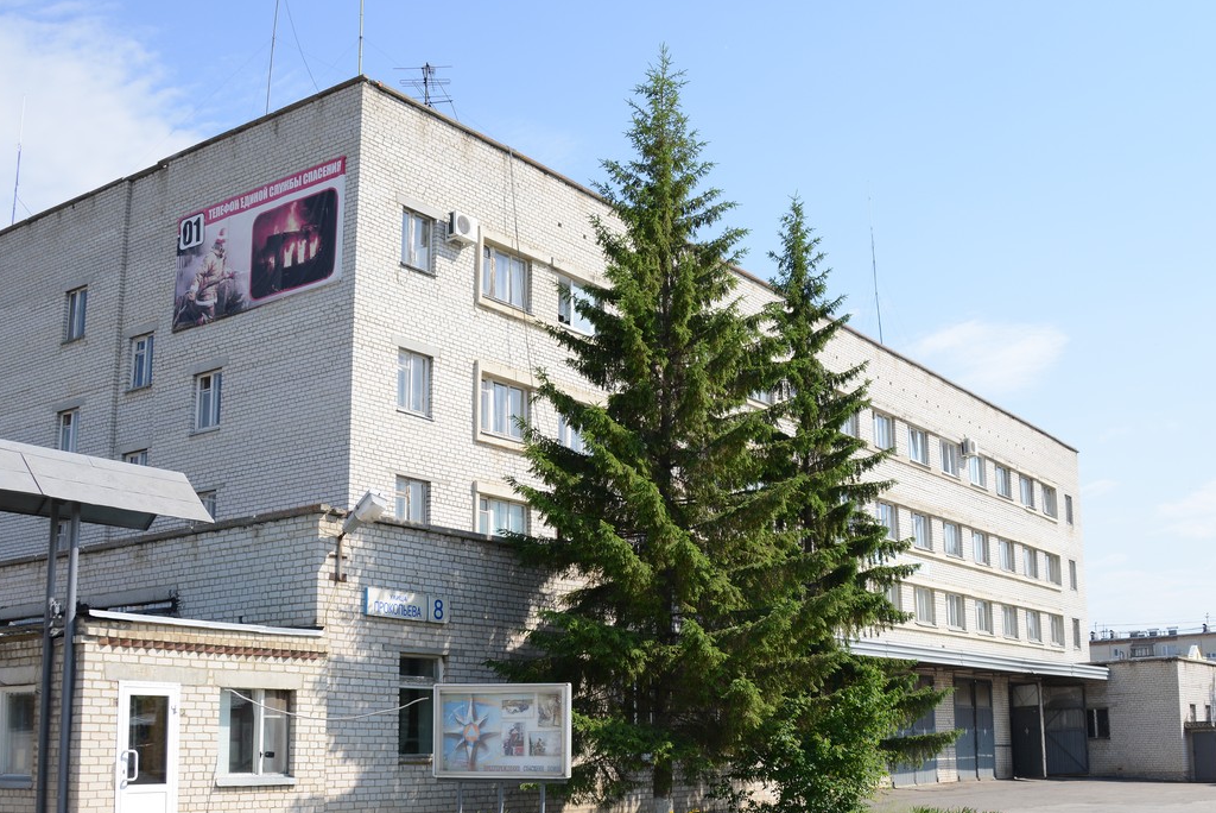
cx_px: 648
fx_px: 1386
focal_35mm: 41
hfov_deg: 47.4
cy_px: 511
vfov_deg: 32.5
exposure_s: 1/1600
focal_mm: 28
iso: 200
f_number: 4.5
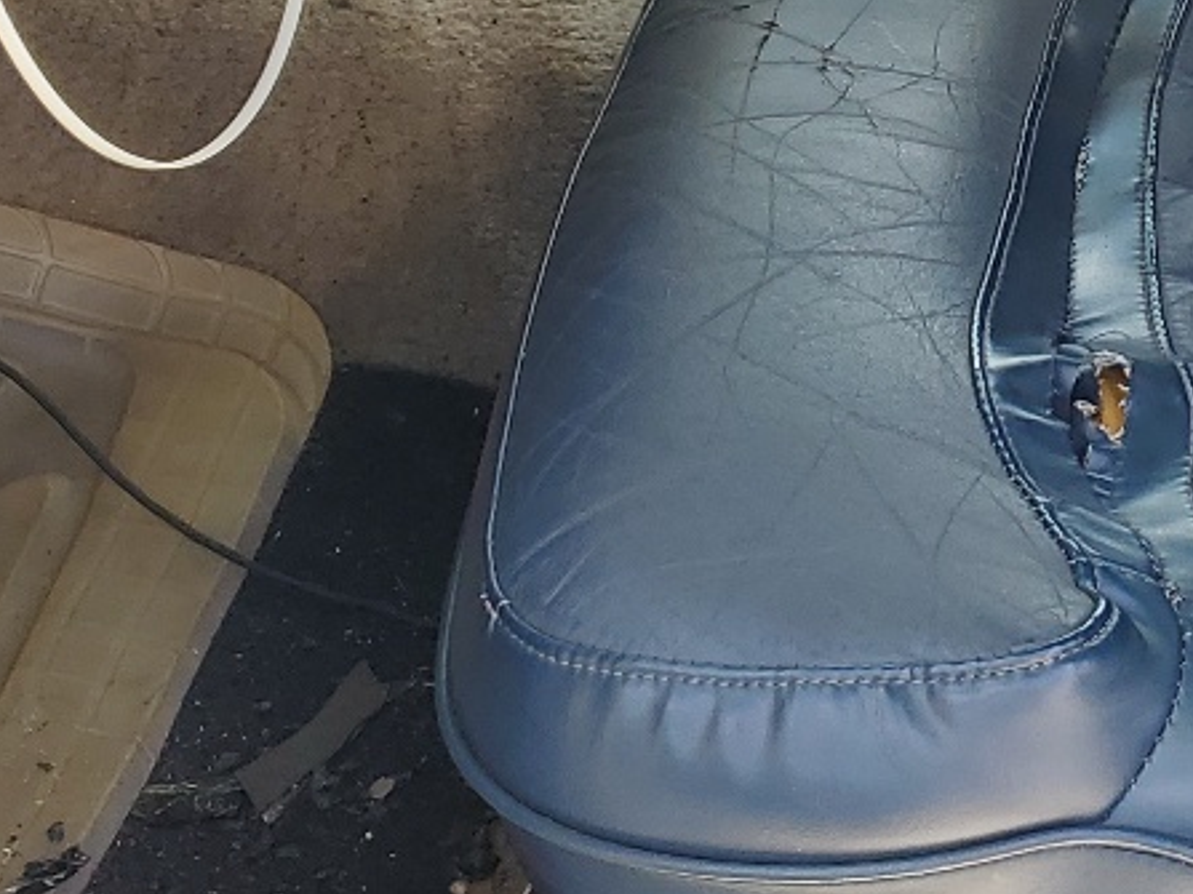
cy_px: -171
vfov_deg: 15.3
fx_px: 3204
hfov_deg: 20.8
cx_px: 1006
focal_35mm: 93
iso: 50
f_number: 1.5
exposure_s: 1/476
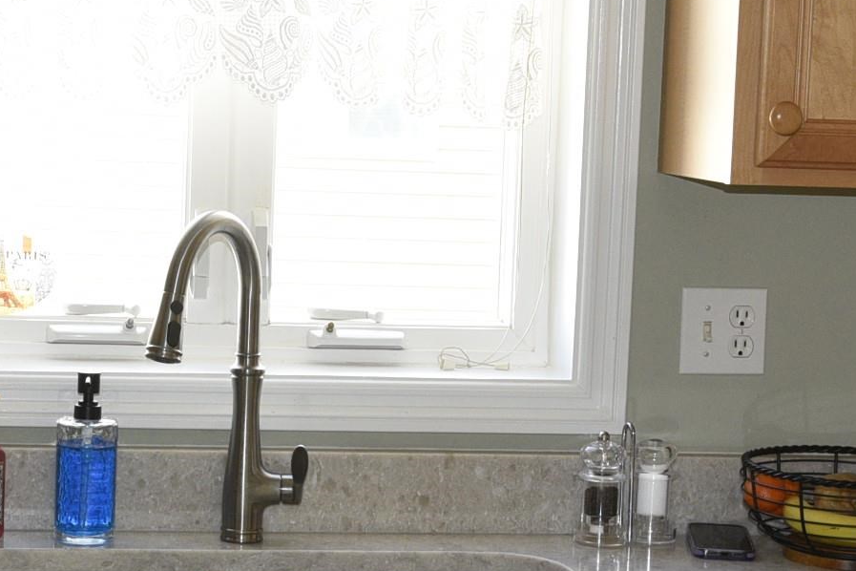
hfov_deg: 19.6
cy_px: 287
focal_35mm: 104
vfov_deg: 13.2
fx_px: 2473
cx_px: 302
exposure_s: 1/125
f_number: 5.6
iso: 1000
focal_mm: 31
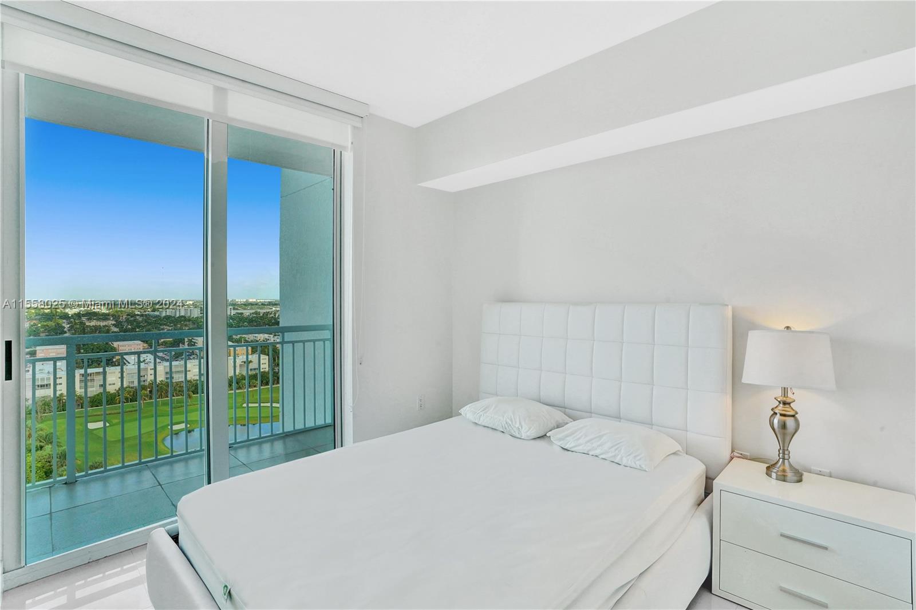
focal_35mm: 16
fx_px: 407
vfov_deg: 73.7
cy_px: 305
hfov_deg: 96.8
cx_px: 458
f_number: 14
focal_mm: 16
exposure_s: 1/320
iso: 1600
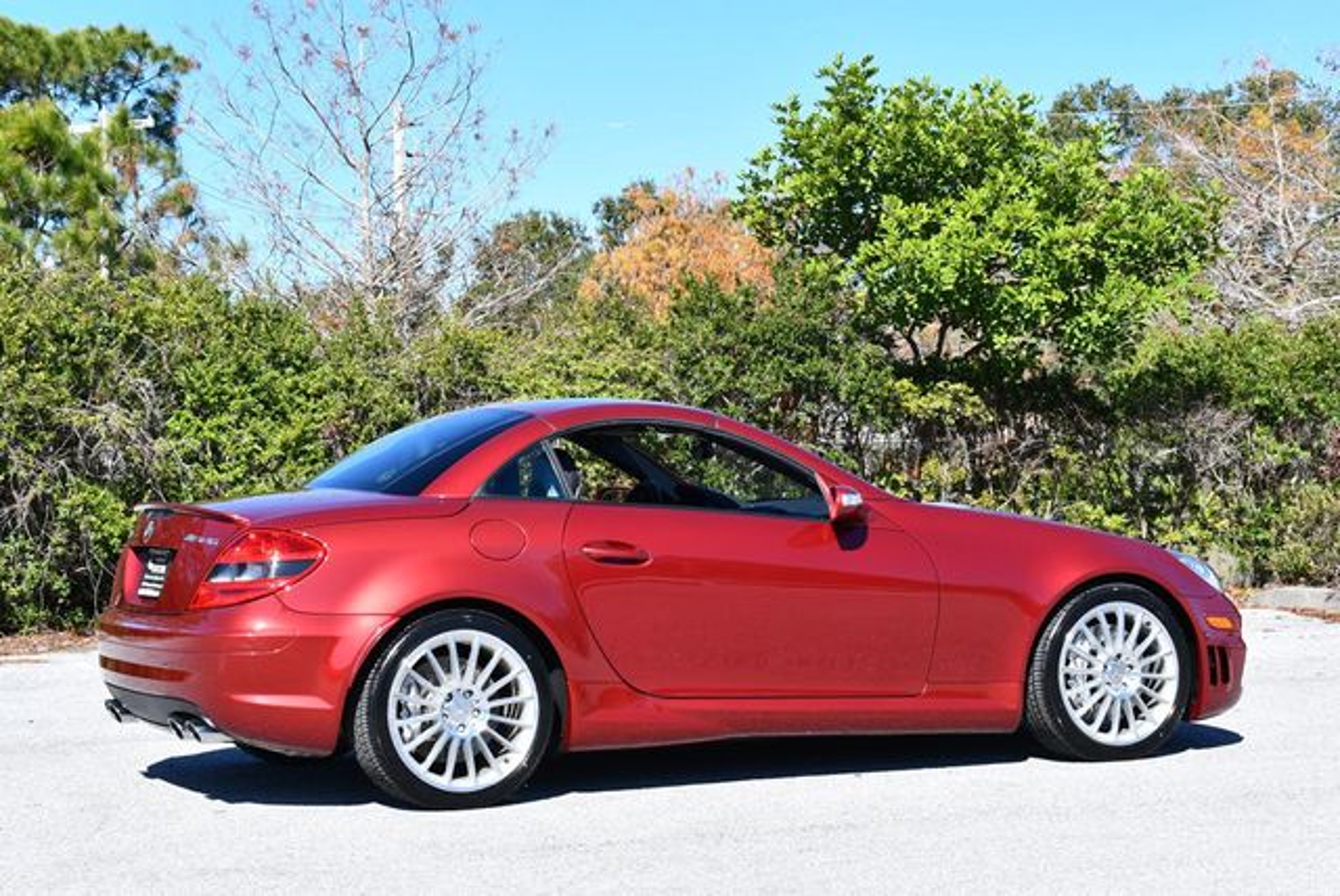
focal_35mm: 76
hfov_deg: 26.6
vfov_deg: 18.0
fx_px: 2831
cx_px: 670
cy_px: 448
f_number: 8
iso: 140
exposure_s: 1/250
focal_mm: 38
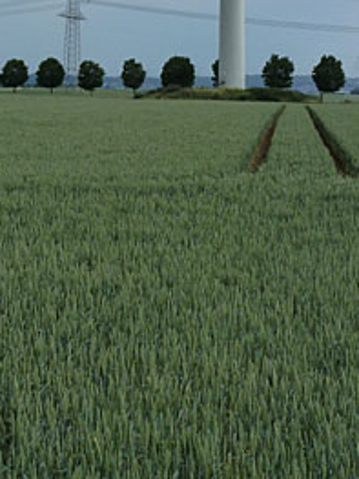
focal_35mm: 73
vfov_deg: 25.1
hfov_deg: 20.1
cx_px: 128
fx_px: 1010
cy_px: -24
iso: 125
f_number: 5.6
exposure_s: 1/400
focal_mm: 5.3
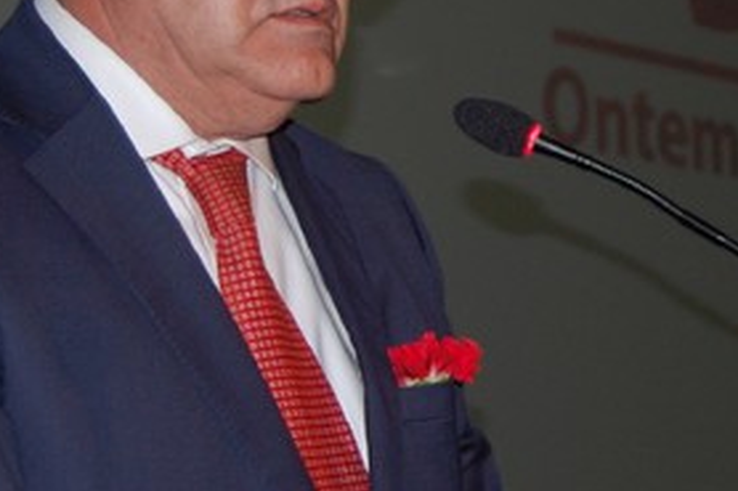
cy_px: 72
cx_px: 666
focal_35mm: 119
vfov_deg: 11.4
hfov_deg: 17.0
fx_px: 2438
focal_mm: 38
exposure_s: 1/60
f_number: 5
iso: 400
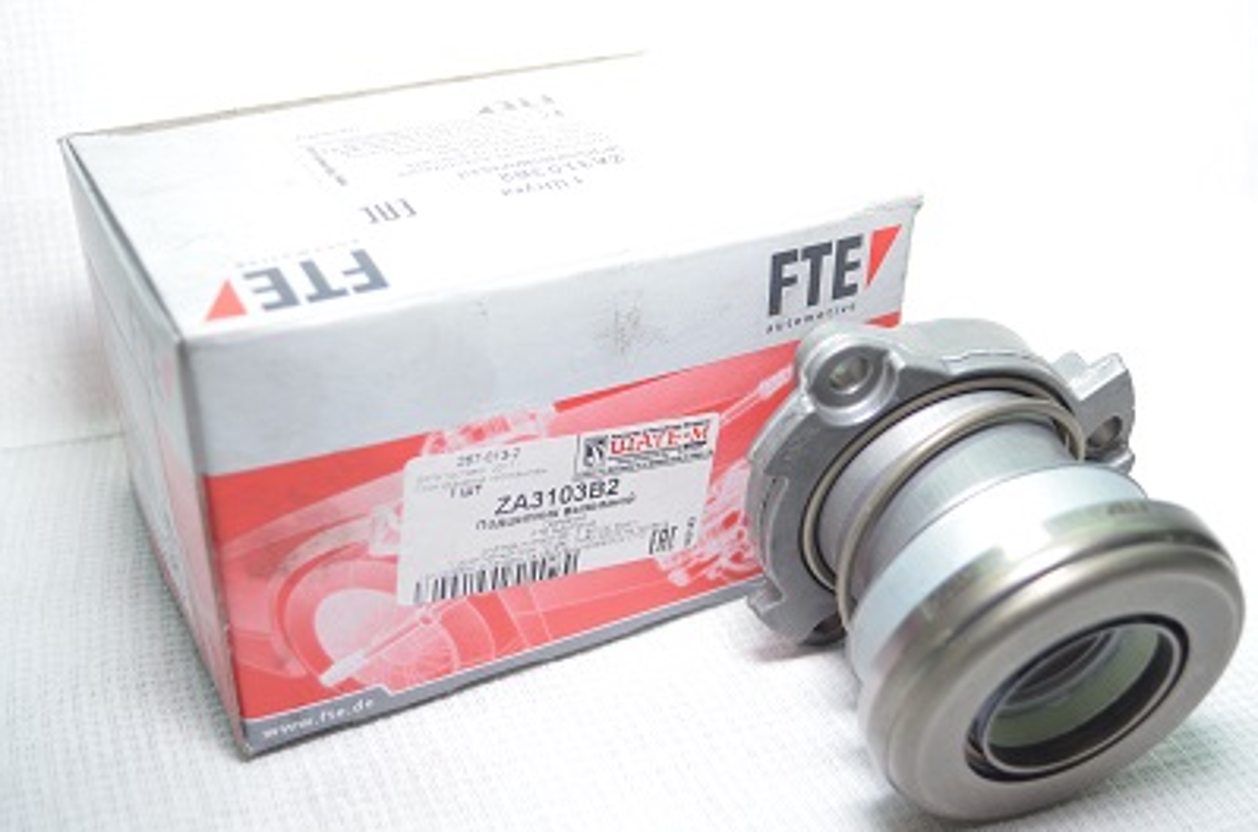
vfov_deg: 30.4
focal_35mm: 44
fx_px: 1534
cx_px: 697
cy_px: 413
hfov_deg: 44.5
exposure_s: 1/200
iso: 800
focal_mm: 26
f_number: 4.2
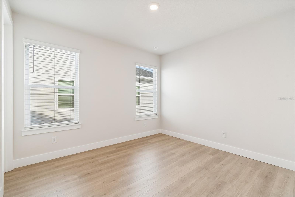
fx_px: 123
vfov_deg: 77.3
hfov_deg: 100.4
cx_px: 148
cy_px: 98
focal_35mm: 15
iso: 100
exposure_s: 1/15
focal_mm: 10
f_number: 7.1
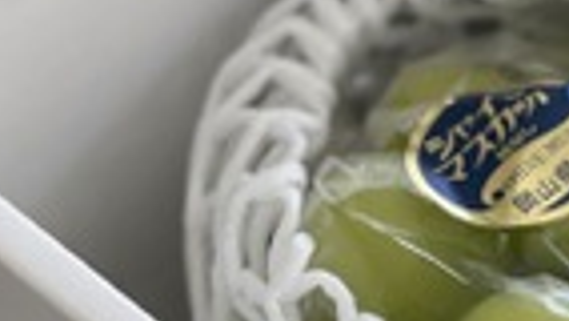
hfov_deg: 10.9
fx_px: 2883
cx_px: 833
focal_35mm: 191
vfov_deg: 6.3
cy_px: 405
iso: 50
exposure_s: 1/122
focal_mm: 6
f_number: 2
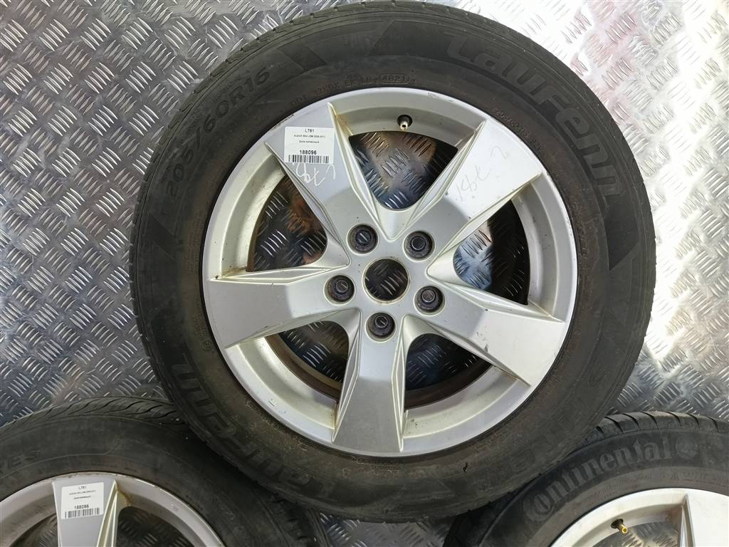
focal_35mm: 27
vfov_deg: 51.4
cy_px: 274
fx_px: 569
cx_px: 364
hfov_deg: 65.3
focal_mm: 4.11
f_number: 1.6
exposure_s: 1/50
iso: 129
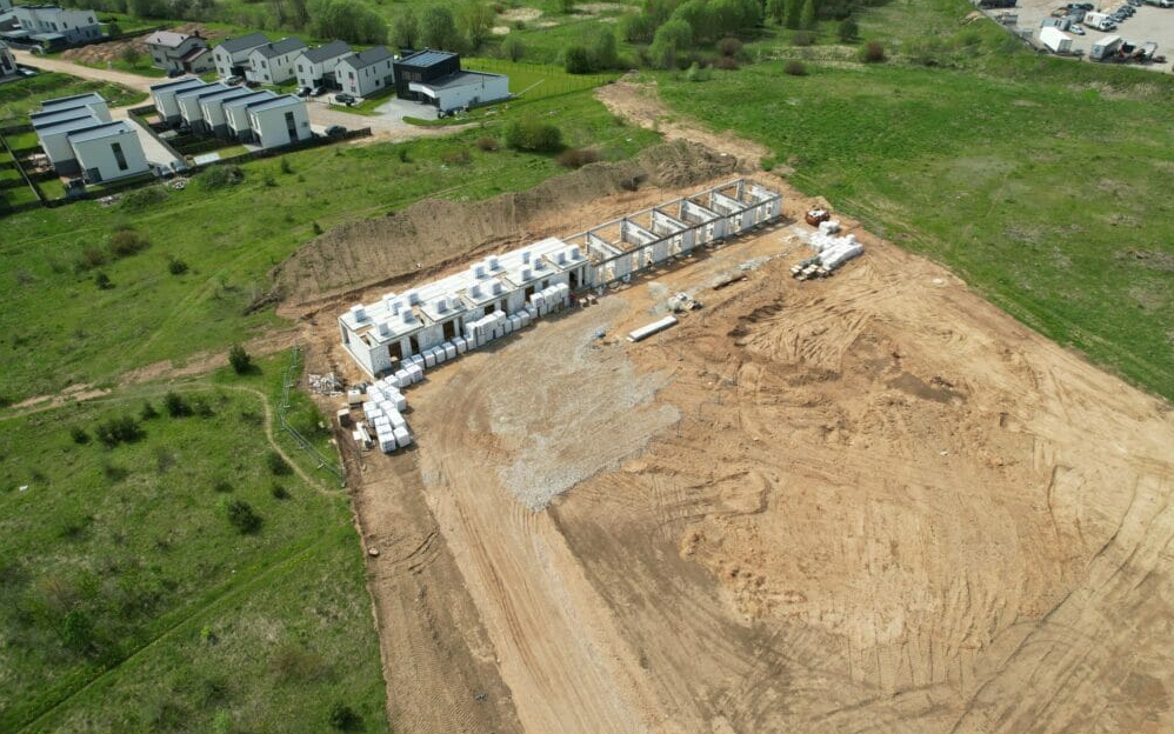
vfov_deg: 53.0
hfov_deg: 77.1
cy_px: 343
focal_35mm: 23
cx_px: 582
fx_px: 736
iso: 110
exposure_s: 1/2000
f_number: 2.8
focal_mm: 8.38
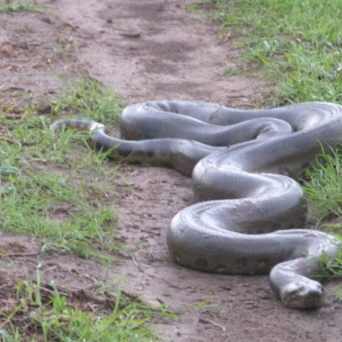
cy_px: 202
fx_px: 4315
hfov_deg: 4.5
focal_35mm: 386
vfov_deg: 4.5
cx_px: 265
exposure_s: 1/80
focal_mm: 47.7
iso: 800
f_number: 4
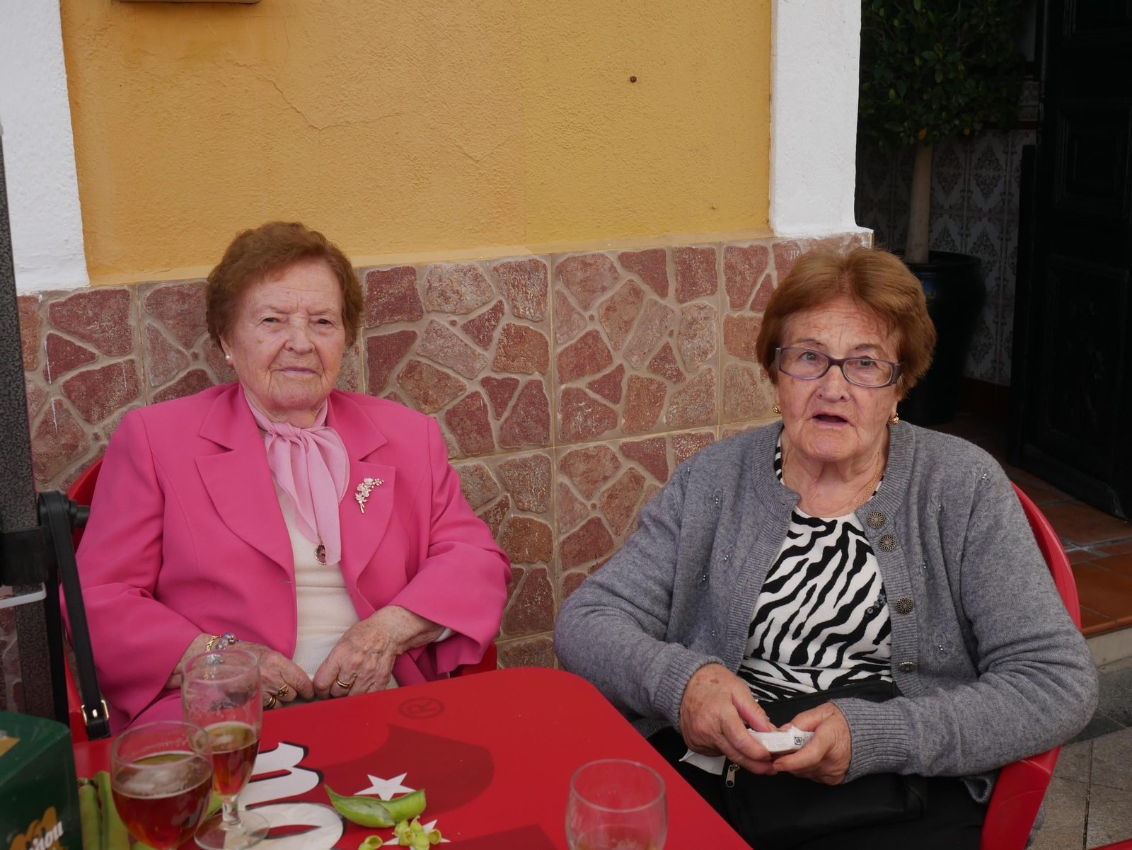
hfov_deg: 44.8
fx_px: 1374
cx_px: 566
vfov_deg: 34.4
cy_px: 425
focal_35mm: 42
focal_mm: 21
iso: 200
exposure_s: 1/200
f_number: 6.3
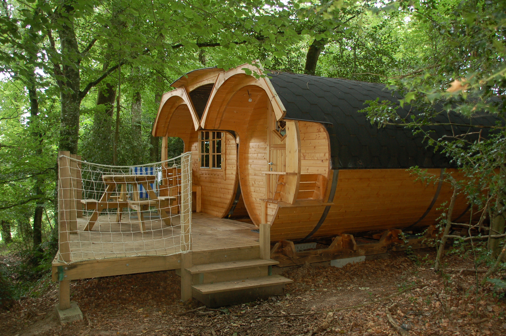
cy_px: 168
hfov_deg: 57.3
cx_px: 253
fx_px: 463
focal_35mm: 33
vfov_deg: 39.8
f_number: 3.8
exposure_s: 1/60
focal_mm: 22
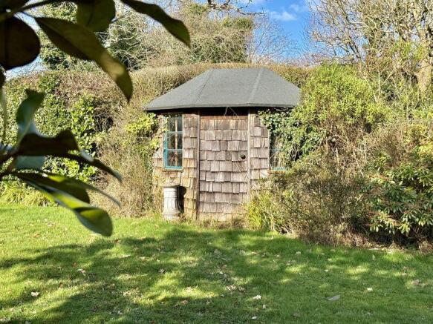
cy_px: 162
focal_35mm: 48
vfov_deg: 30.3
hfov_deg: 39.7
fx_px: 600
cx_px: 216
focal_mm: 6.76
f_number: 1.78
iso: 64
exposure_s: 1/2342
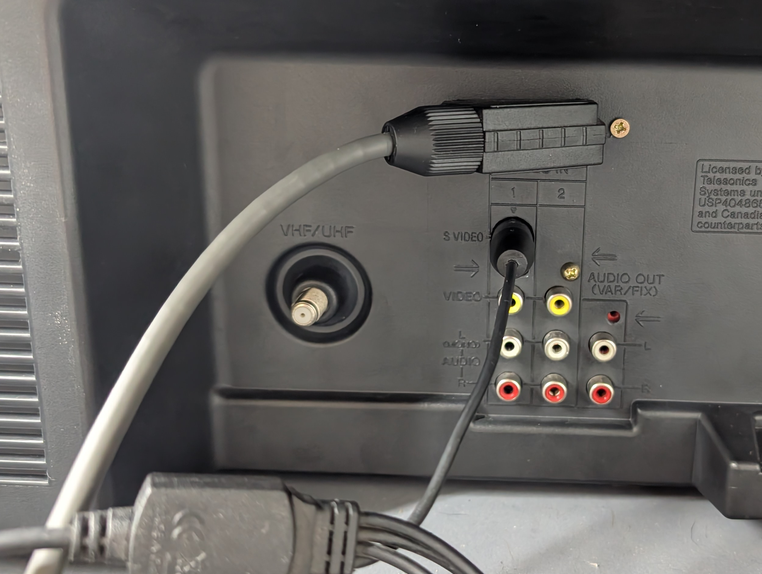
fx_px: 860
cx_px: 508
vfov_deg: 36.9
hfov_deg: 47.0
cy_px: 257
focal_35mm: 39
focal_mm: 6.9
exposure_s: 1/30
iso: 1606
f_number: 1.68
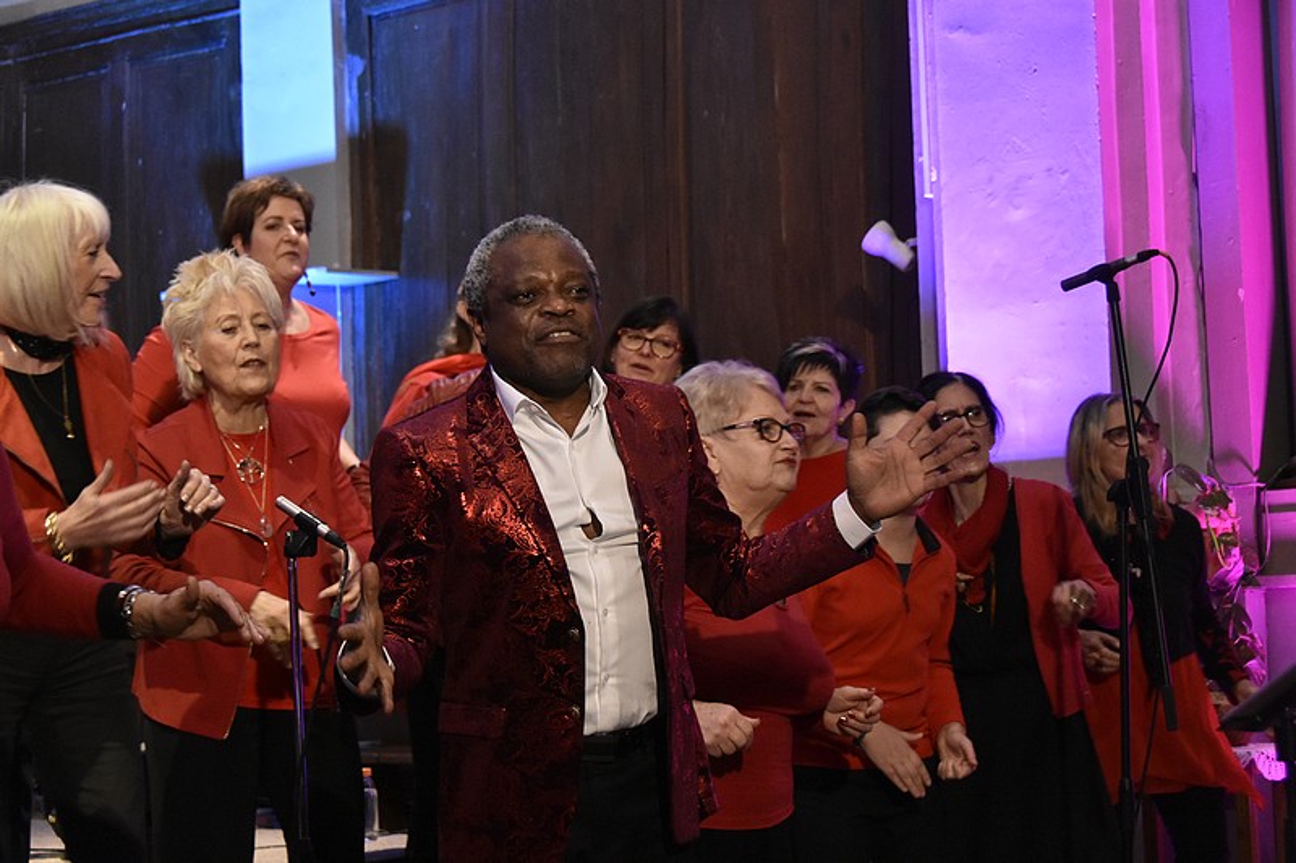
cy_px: 432
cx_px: 648
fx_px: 2591
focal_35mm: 72
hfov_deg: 28.1
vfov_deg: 18.9
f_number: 5.6
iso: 4000
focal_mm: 48
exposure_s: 1/125
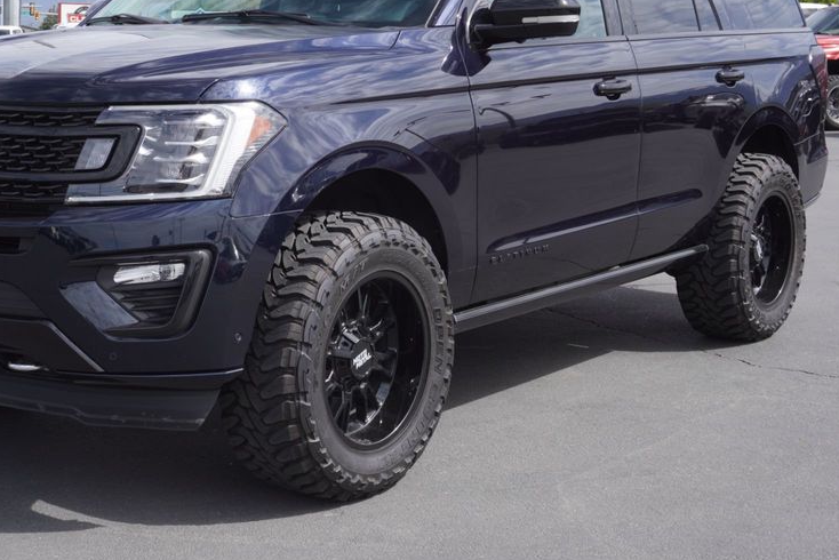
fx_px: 1415
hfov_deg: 32.8
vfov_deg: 22.3
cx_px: 305
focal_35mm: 61
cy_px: 197
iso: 100
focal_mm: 29
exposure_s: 1/200
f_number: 8
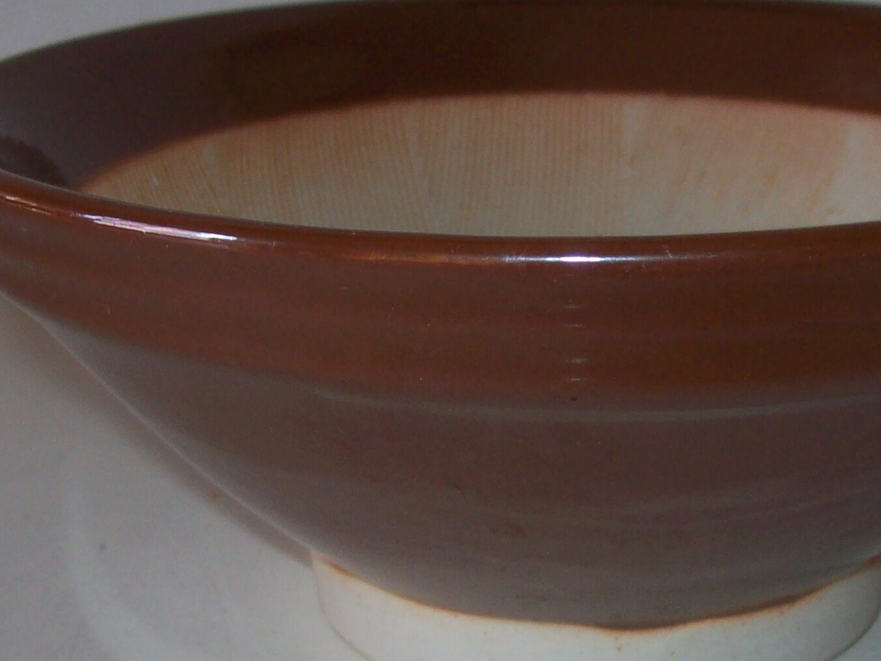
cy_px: 371
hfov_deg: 25.6
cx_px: 558
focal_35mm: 76
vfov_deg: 19.4
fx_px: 1934
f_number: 2.7
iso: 80
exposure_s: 1/64
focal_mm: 6
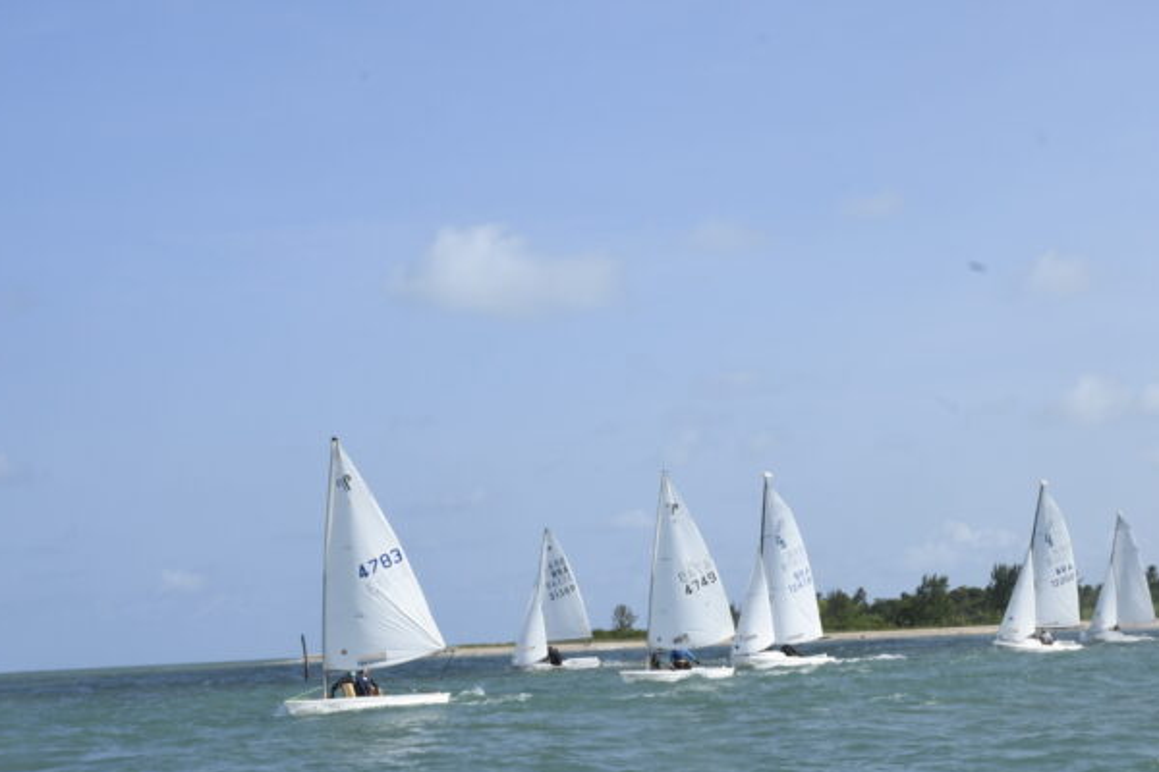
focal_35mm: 73
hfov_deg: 27.7
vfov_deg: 18.6
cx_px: 657
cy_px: 492
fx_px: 2350
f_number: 16
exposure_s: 1/160
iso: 200
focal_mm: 38
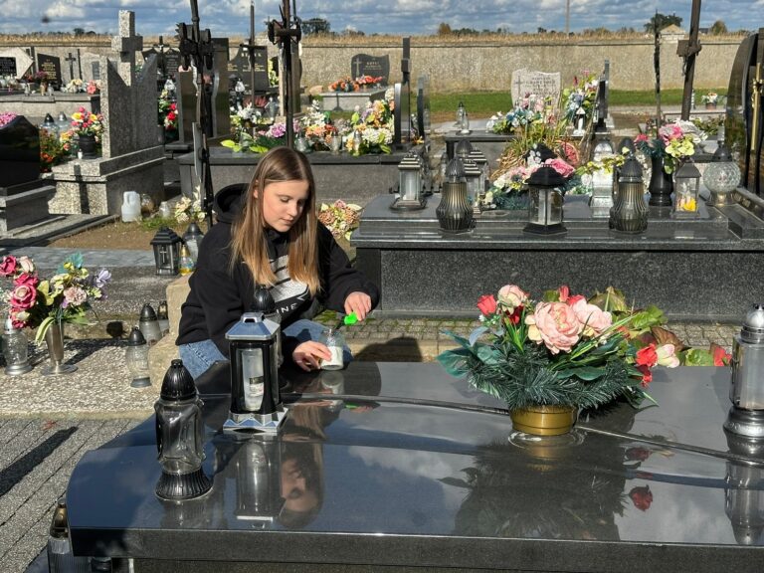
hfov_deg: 39.7
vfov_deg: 30.3
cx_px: 382
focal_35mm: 48
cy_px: 286
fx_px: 1059
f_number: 1.78
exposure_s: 1/3876
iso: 64
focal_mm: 6.86
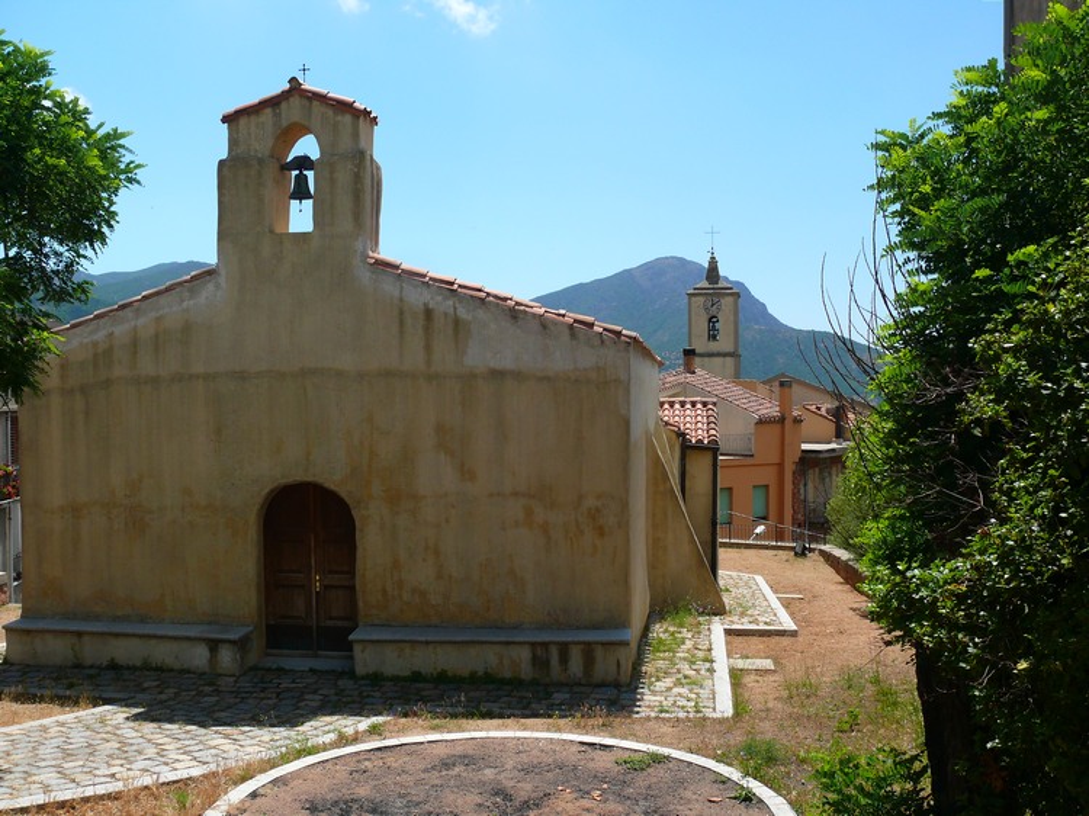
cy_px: 408
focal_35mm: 35
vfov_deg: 40.7
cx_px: 544
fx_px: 1101
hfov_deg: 52.6
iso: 100
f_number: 4.5
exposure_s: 1/200
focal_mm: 7.4
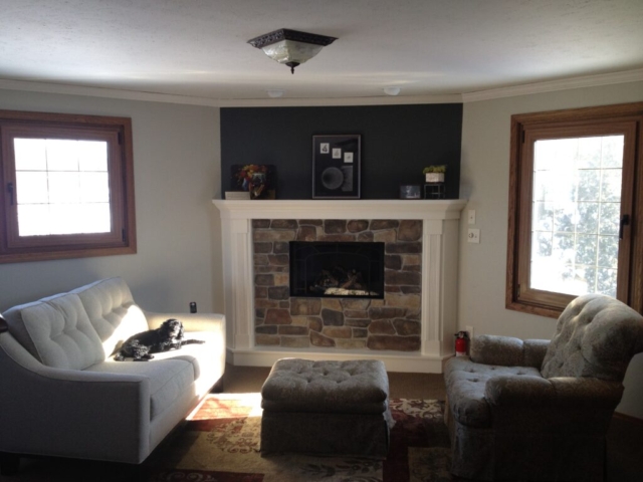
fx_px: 650
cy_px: 241
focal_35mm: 35
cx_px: 322
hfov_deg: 52.6
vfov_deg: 40.7
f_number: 2.4
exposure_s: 1/40
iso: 80
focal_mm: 4.28
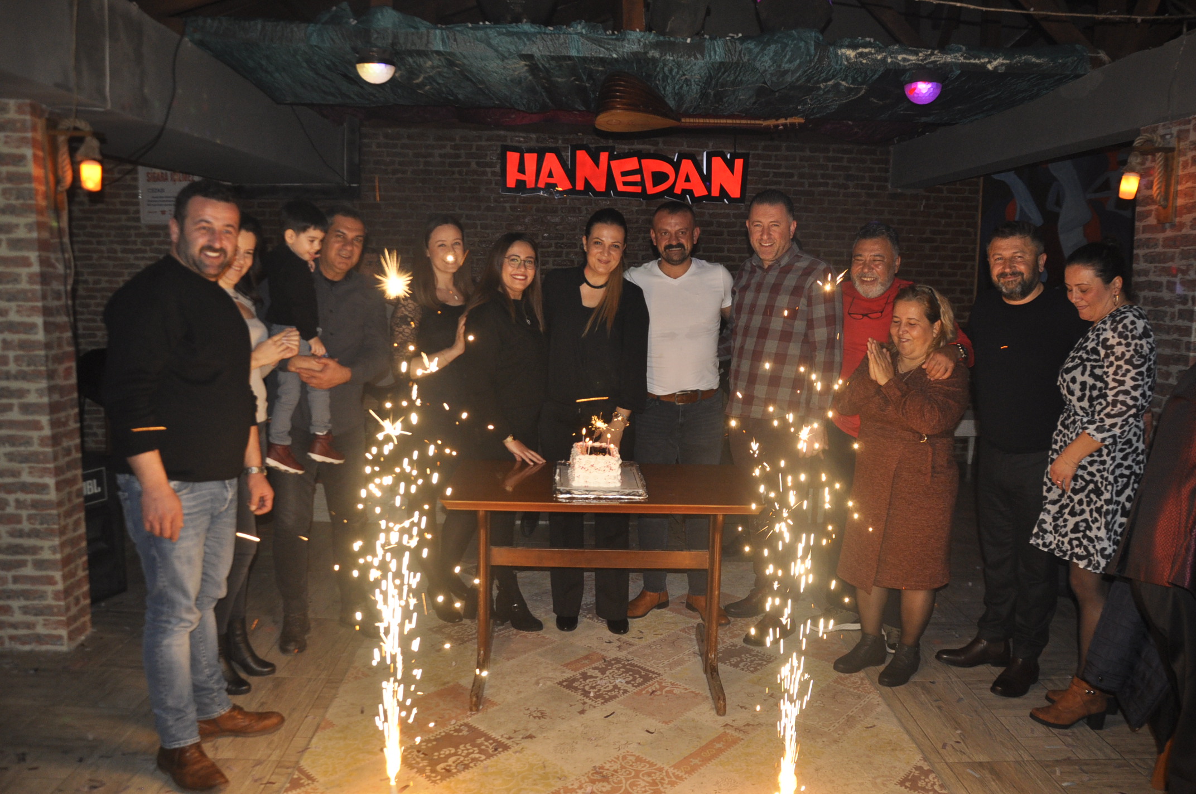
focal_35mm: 27
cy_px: 397
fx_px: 896
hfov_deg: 67.4
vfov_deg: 47.8
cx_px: 598
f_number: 4
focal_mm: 18
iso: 640
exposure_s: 1/200
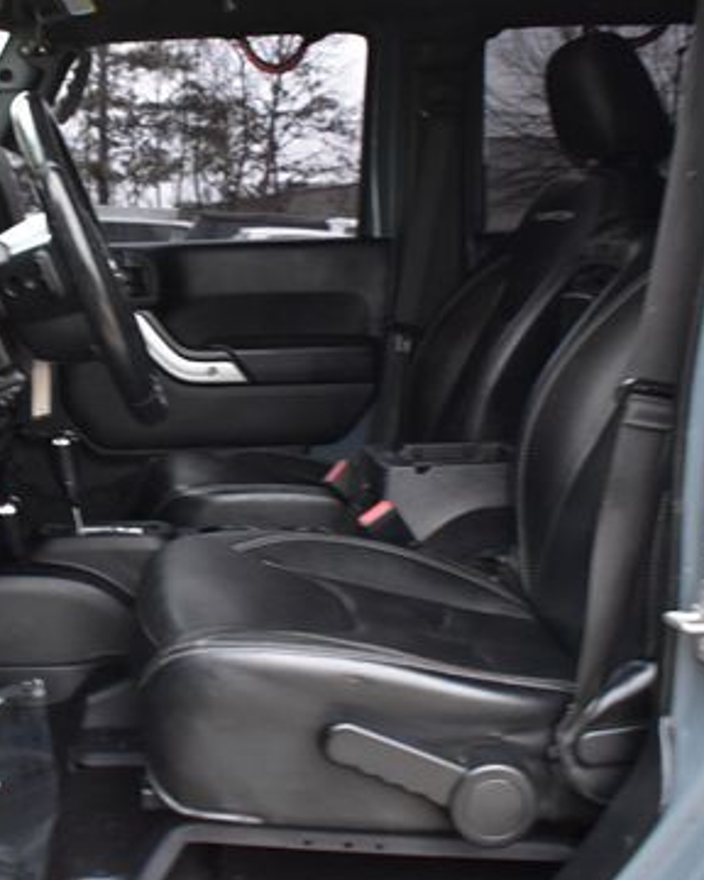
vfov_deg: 37.3
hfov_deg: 29.5
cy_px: 396
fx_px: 1302
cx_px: 130
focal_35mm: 50
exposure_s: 1/15
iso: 1600
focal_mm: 20
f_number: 5.6
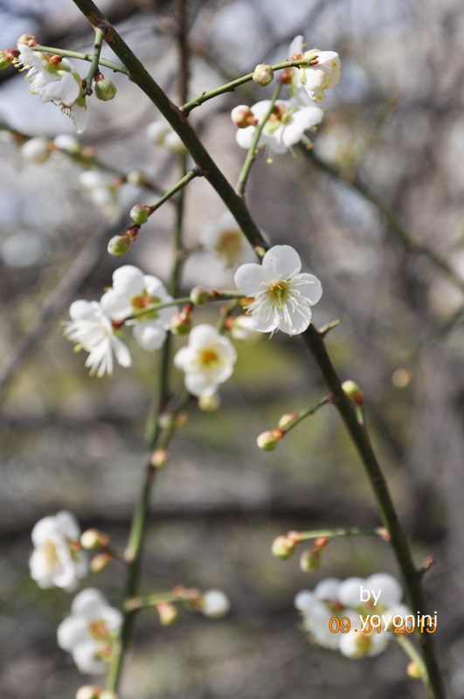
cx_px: 232
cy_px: 350
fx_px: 3054
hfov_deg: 8.7
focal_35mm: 158
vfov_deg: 13.1
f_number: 10
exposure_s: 1/400
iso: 200
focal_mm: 105
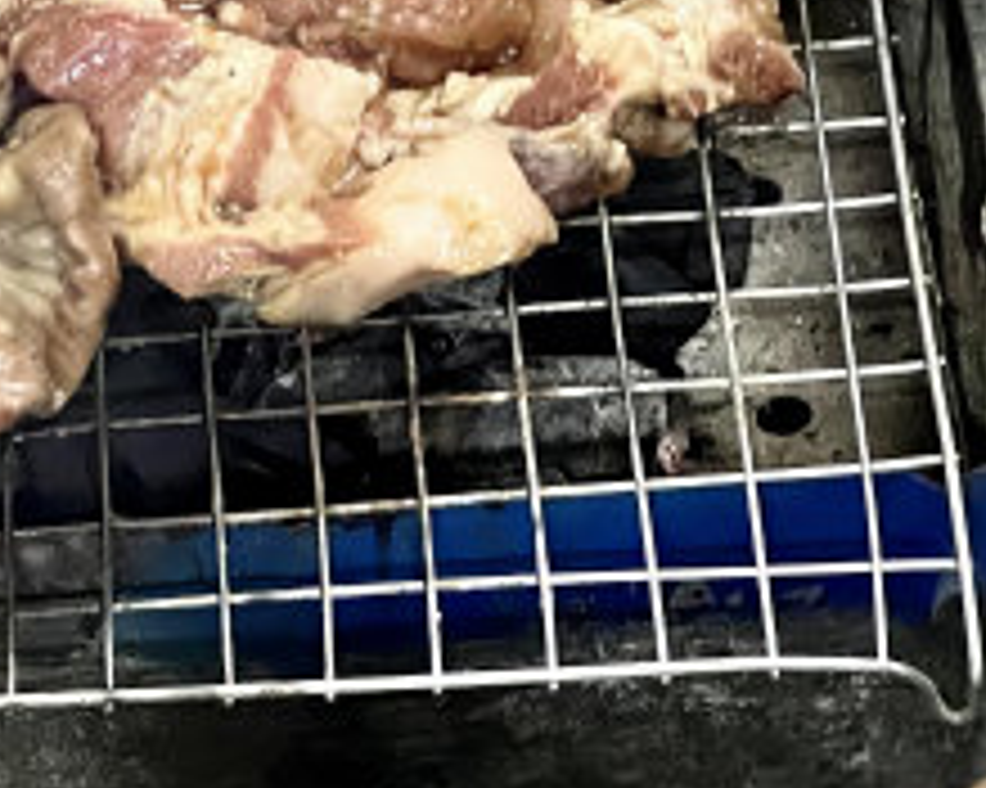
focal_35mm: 210
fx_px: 6125
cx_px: -387
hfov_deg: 9.0
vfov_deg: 7.3
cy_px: 65
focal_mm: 9
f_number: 2.8
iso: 800
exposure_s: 1/25
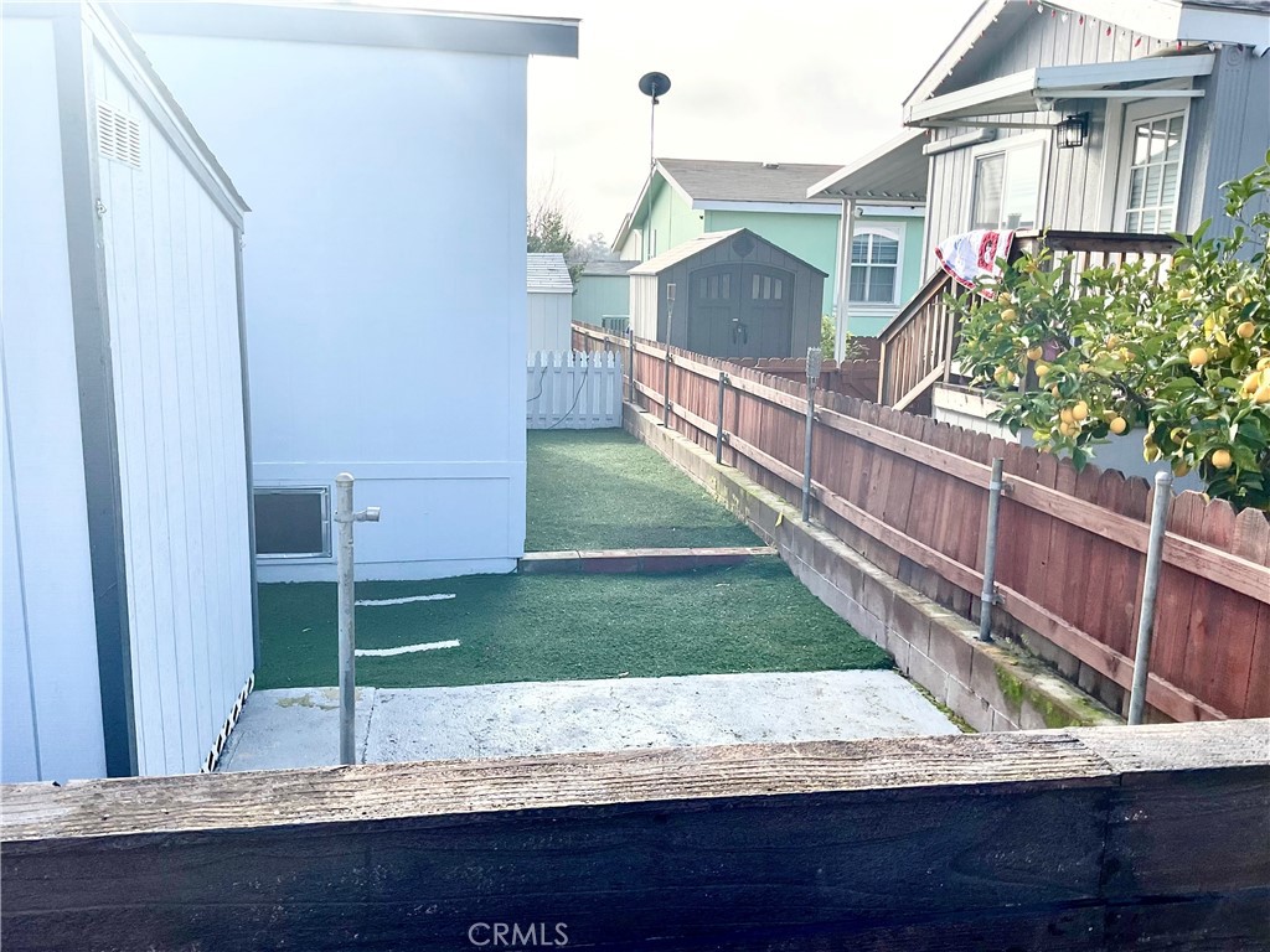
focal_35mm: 29
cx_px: 635
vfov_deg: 48.2
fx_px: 1064
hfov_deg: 61.7
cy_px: 476
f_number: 1.8
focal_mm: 3
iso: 16
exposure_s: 1/719
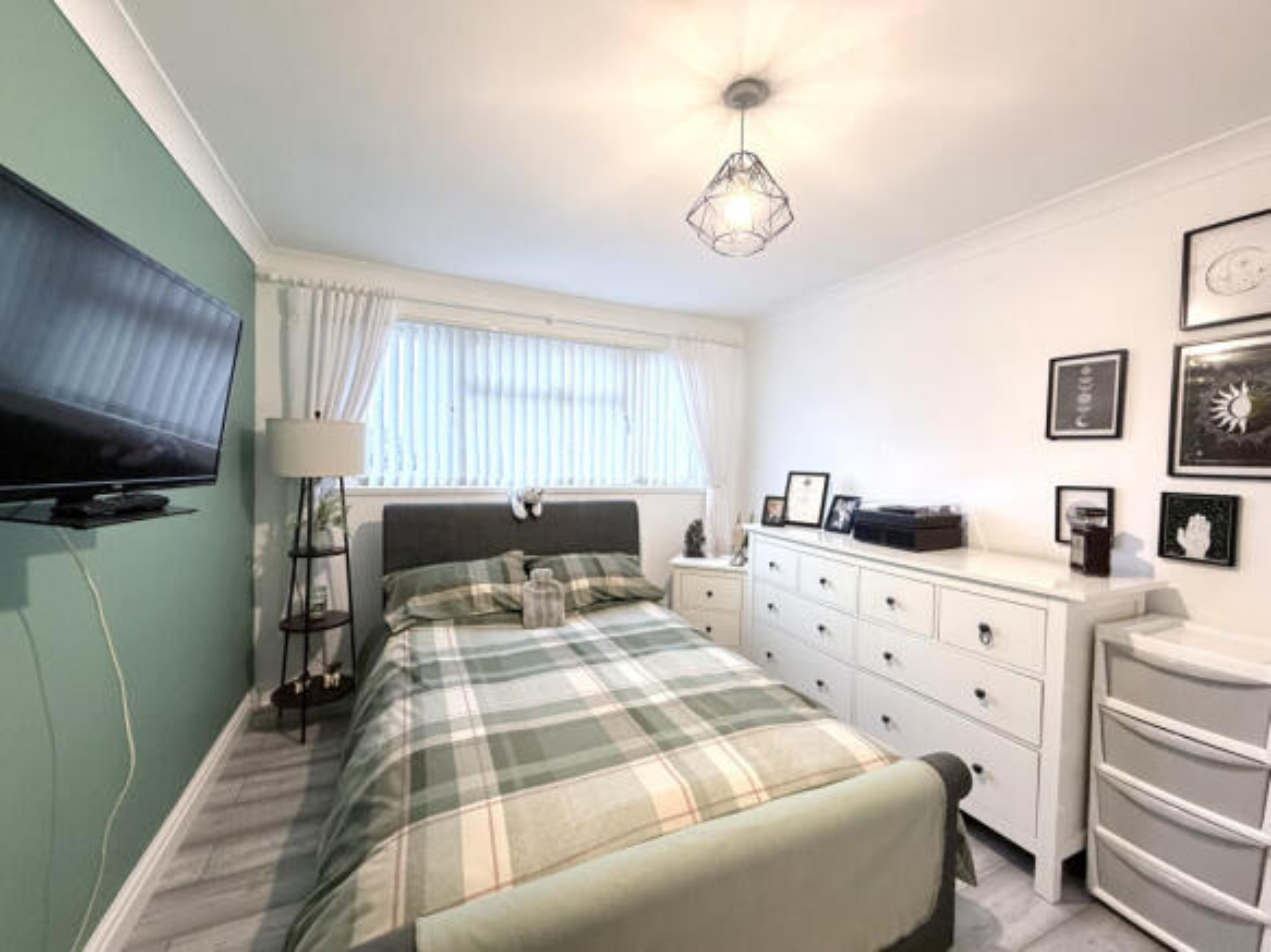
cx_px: 636
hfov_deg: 102.1
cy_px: 476
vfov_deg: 85.7
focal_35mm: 14
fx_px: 514
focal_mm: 2.22
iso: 320
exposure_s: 1/50
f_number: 2.2
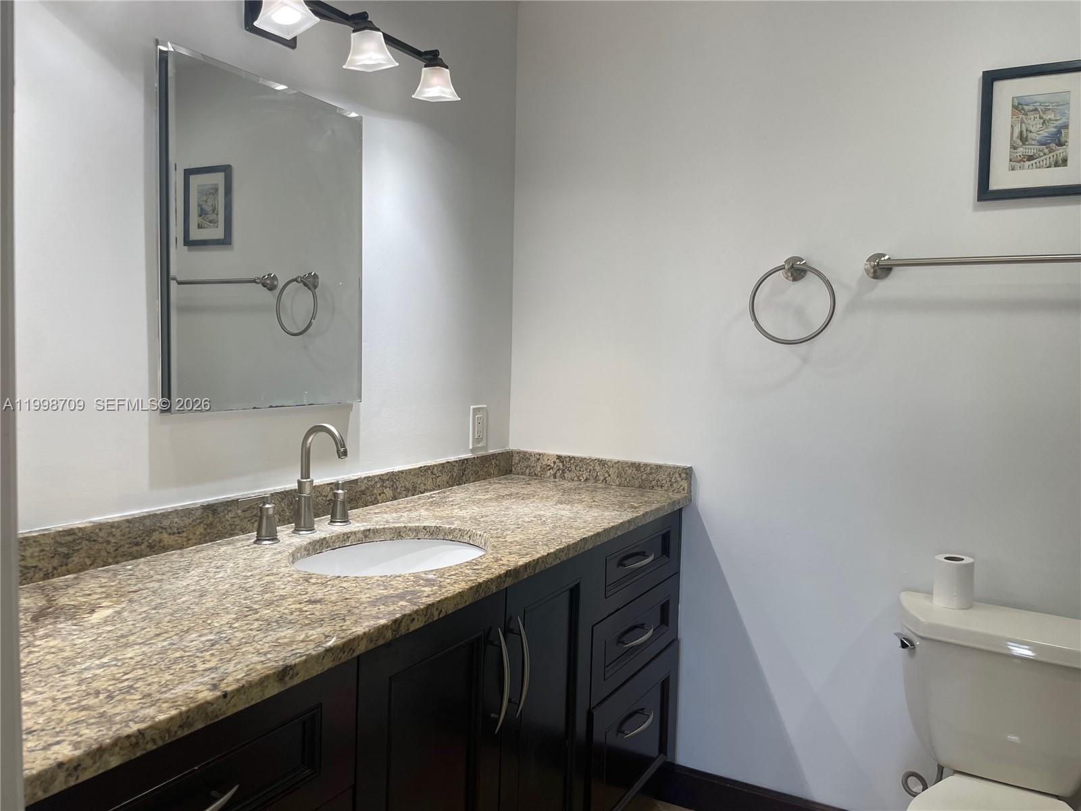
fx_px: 812
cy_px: 406
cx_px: 540
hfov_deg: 67.3
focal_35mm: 26
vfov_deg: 53.1
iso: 80
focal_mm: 4.2
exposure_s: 1/120
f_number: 1.6
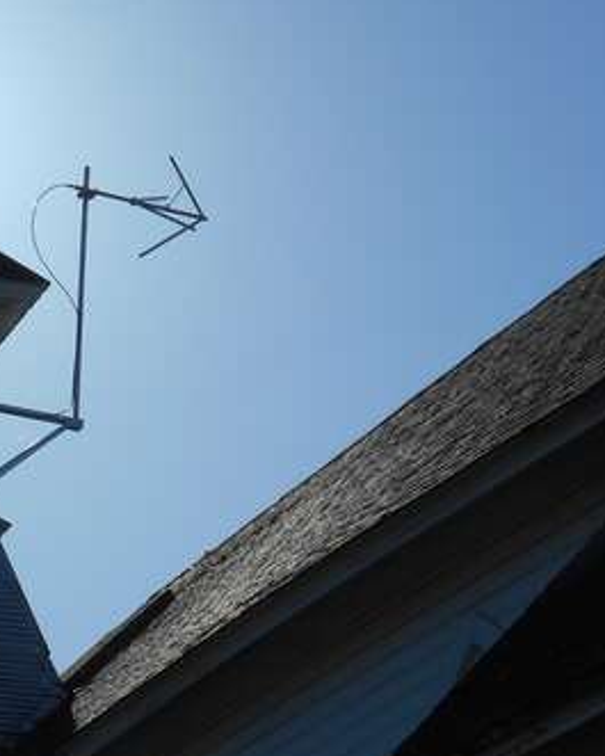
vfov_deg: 14.6
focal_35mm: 132
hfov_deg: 11.7
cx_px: 183
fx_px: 2953
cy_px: 489
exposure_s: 1/1600
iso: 80
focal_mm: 10
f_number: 4.9
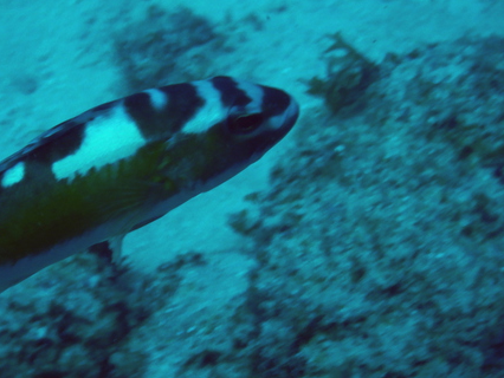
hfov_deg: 10.0
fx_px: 2870
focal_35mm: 197
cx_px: 176
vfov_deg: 7.5
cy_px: 115
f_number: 4.9
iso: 125
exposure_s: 1/640
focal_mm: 21.5
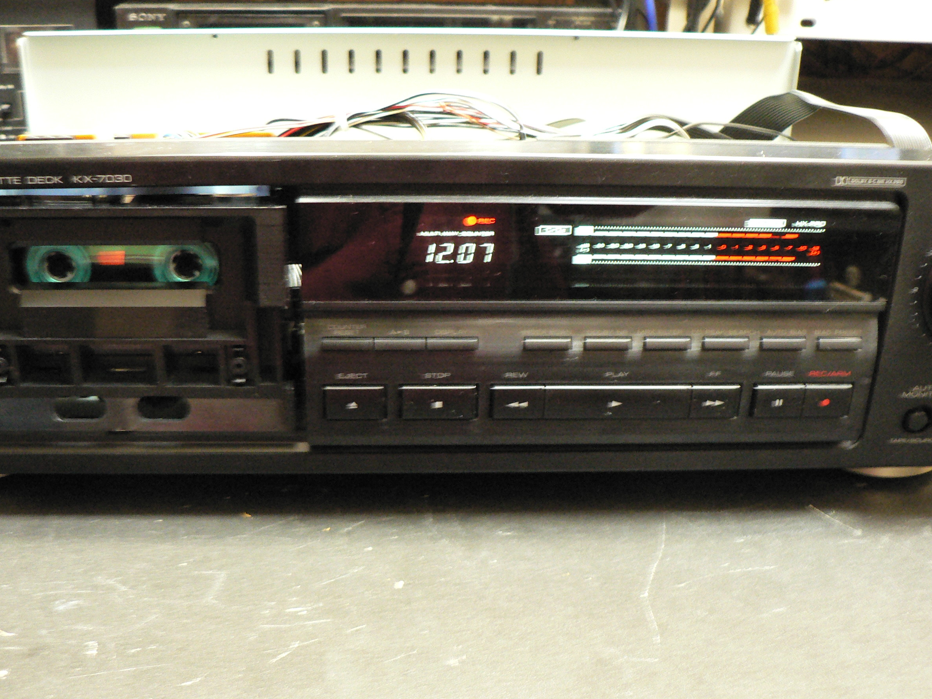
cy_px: 364
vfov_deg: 36.8
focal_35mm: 39
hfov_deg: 47.8
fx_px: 1050
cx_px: 428
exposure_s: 1/6
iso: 400
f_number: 2.8
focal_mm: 6
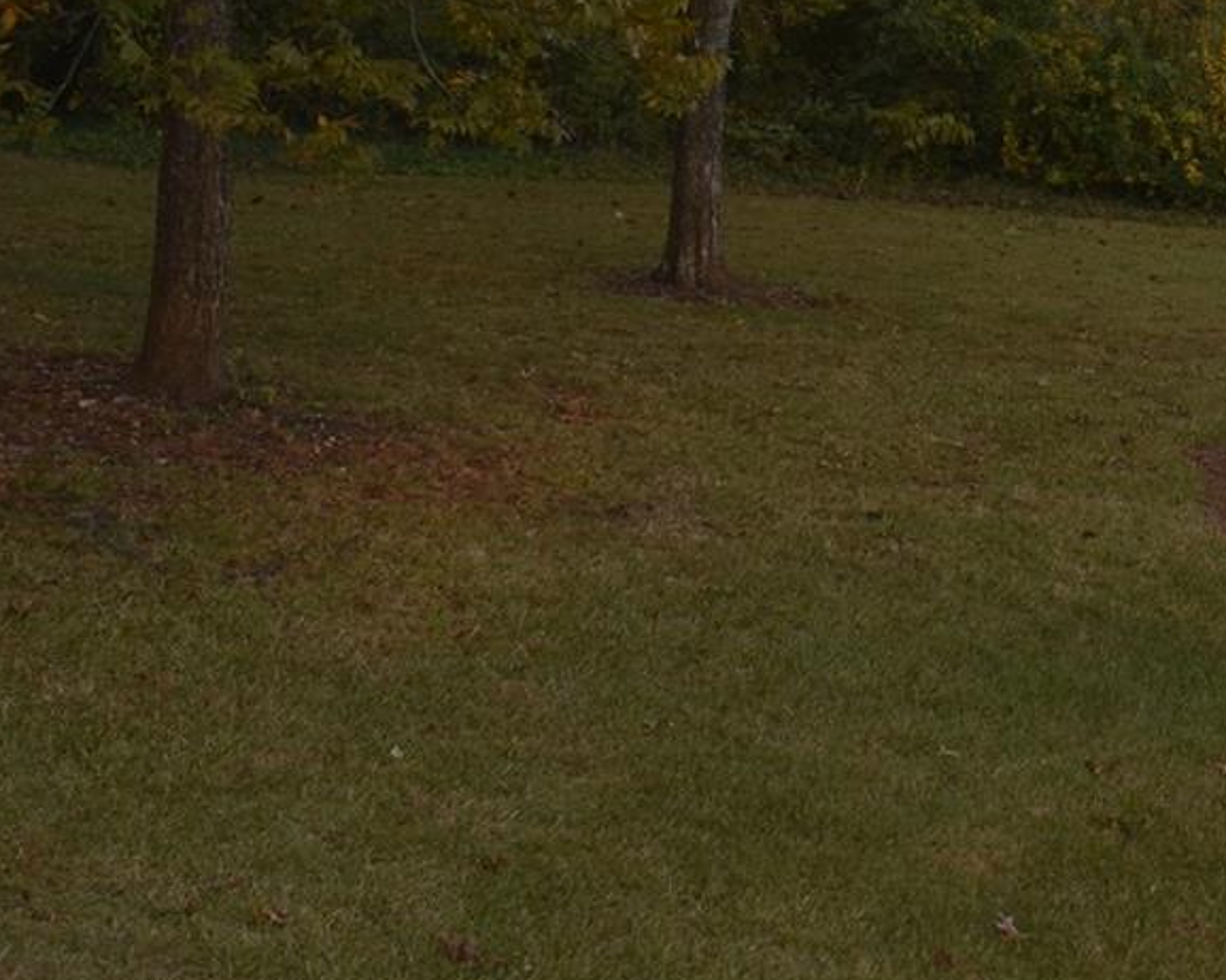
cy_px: -122
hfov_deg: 18.3
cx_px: 1443
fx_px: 3627
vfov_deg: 15.0
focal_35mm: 100
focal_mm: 20
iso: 100
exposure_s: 1/125
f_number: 5.6
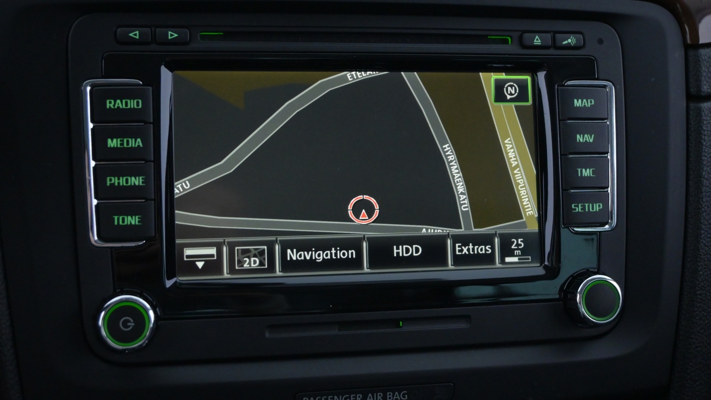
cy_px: 164
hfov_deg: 40.0
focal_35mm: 52
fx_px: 976
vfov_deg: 23.1
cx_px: 358
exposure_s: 1/50
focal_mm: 32.5
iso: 3200
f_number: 5
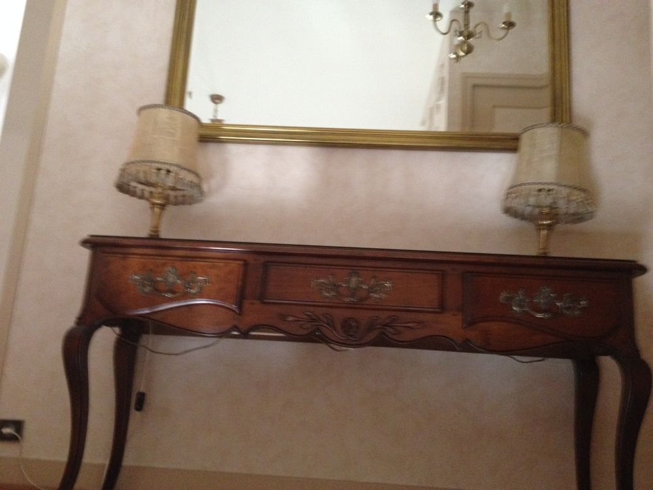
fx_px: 660
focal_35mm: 35
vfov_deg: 40.7
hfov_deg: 52.6
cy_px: 245
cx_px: 326
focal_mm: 4.28
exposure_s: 1/20
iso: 400
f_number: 2.4
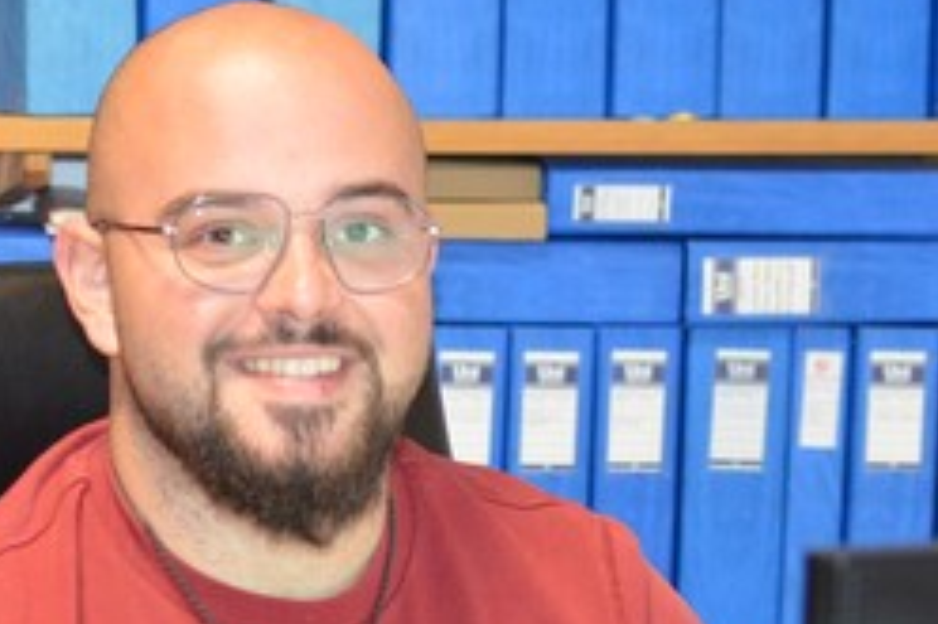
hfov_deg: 16.1
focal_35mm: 127
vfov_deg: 10.7
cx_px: 261
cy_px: 522
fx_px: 3312
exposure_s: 1/60
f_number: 2.8
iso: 2000
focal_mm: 35
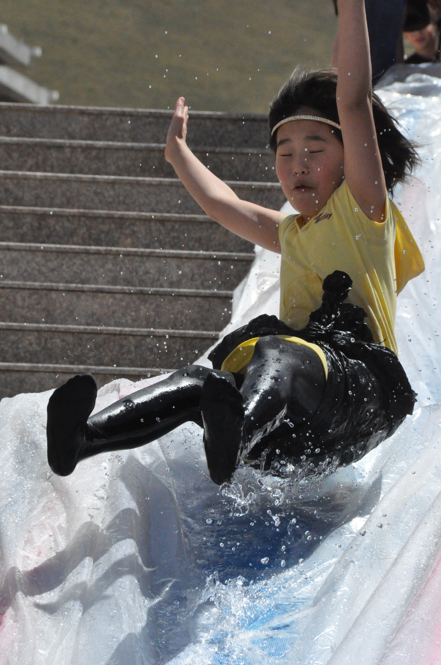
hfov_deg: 4.6
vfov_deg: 6.9
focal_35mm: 300
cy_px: 332
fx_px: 5526
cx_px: 220
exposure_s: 1/4000
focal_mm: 200
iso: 3200
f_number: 16
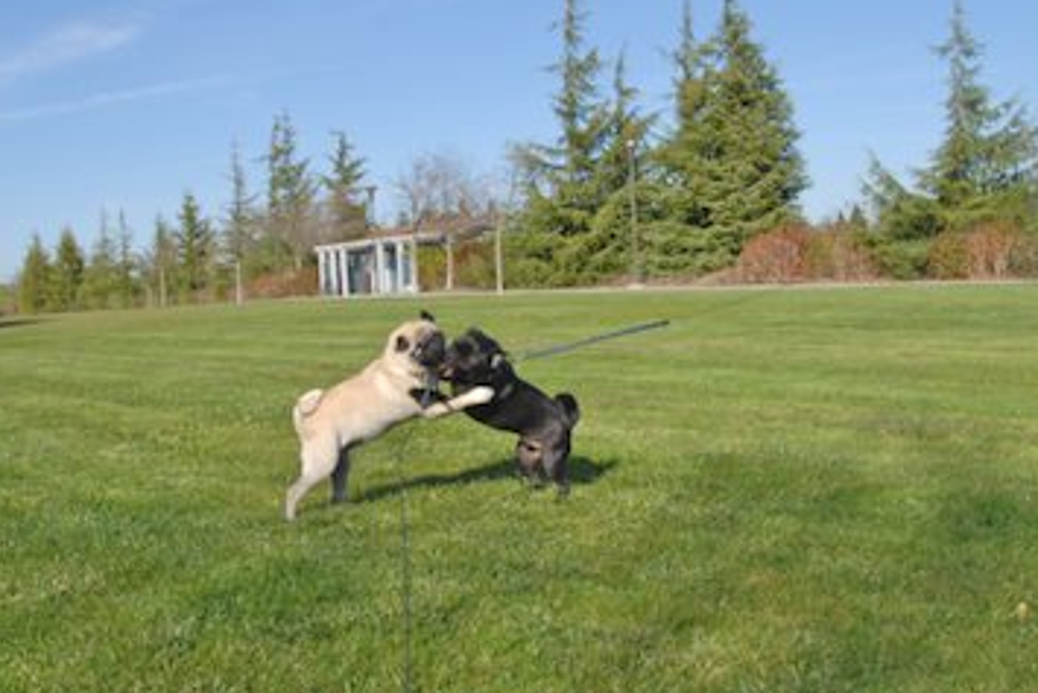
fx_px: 1096
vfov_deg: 35.1
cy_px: 380
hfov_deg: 50.6
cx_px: 488
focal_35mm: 38
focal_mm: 18
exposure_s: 1/180
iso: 100
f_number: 8
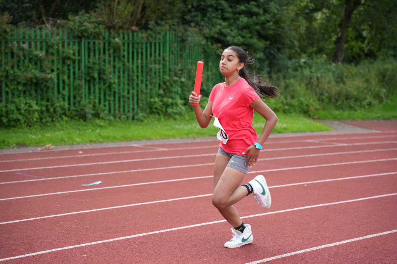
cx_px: 198
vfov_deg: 19.5
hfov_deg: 28.8
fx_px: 772
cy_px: 132
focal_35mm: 70
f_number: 2.8
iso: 250
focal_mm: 70
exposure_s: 1/800
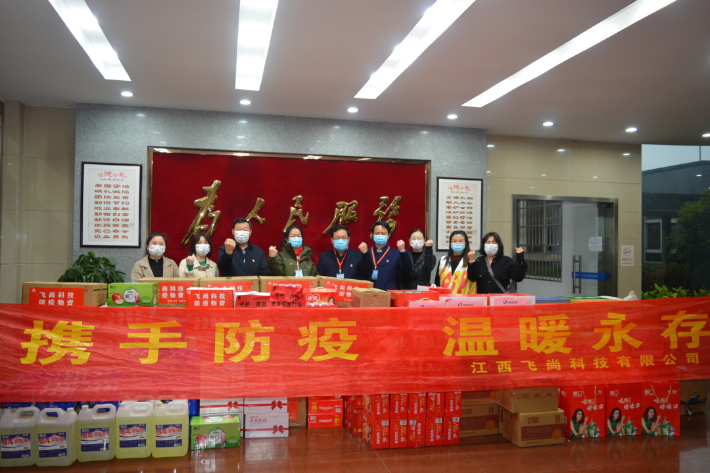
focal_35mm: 27
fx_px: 532
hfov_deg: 67.4
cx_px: 355
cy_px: 236
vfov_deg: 47.9
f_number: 4
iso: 800
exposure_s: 1/60
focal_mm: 18
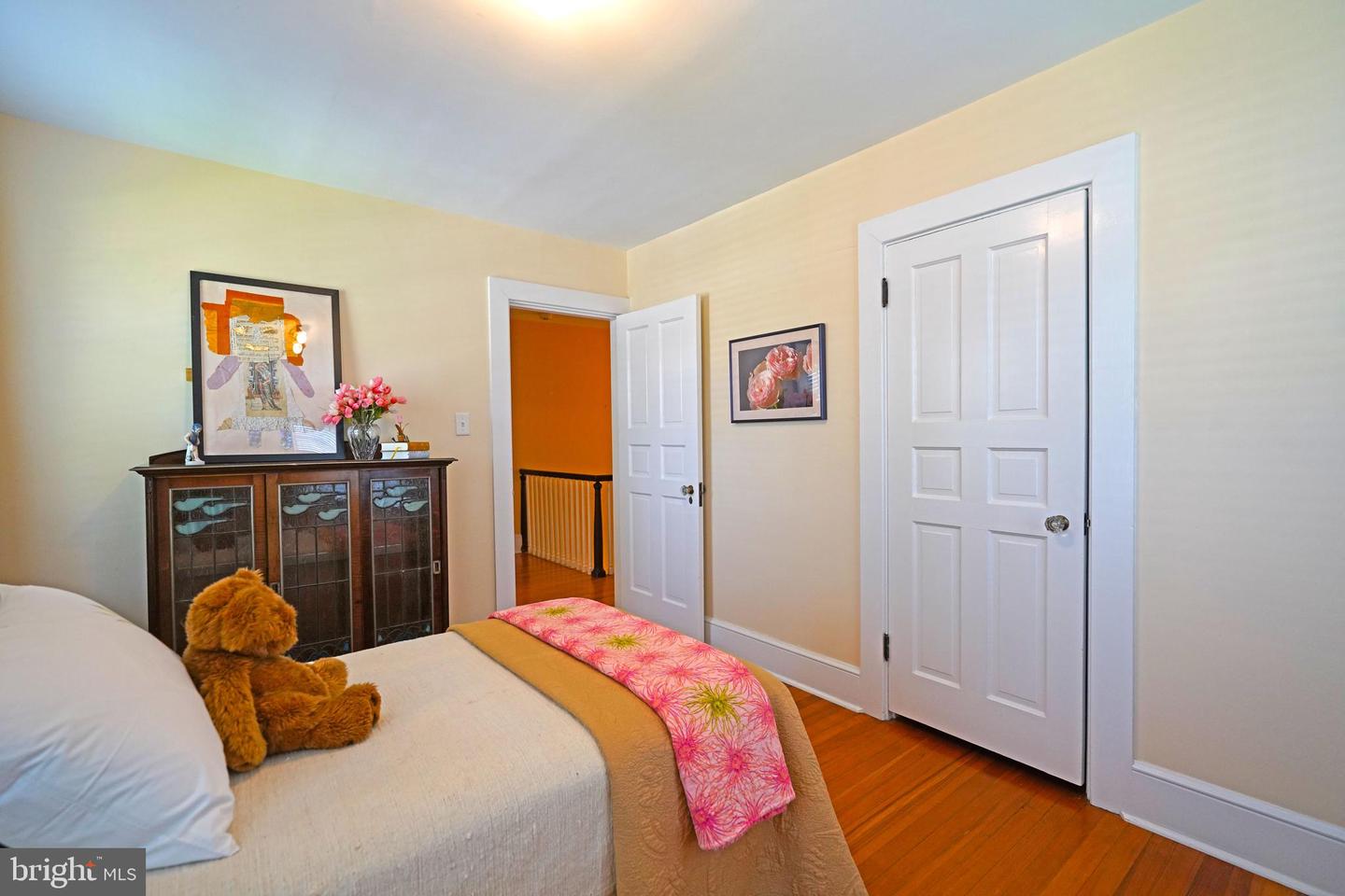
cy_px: 448
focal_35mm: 16
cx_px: 672
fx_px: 598
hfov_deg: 96.7
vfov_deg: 73.7
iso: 1250
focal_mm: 16
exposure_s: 1/160
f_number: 4
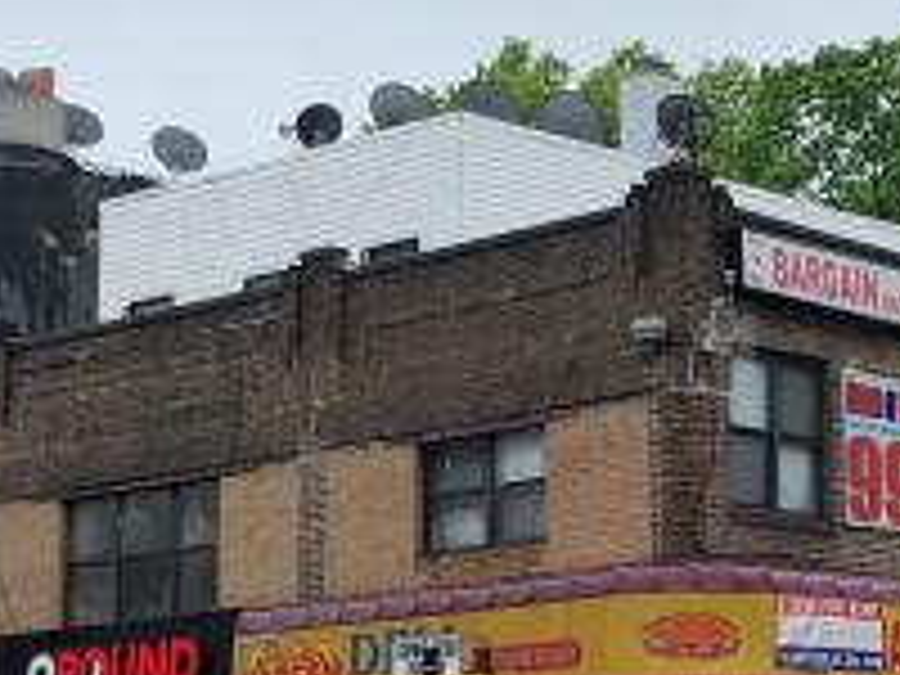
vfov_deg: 25.8
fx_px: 1456
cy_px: 495
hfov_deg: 33.4
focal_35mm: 56
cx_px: 713
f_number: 1.8
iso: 20
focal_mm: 3.99
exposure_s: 1/800
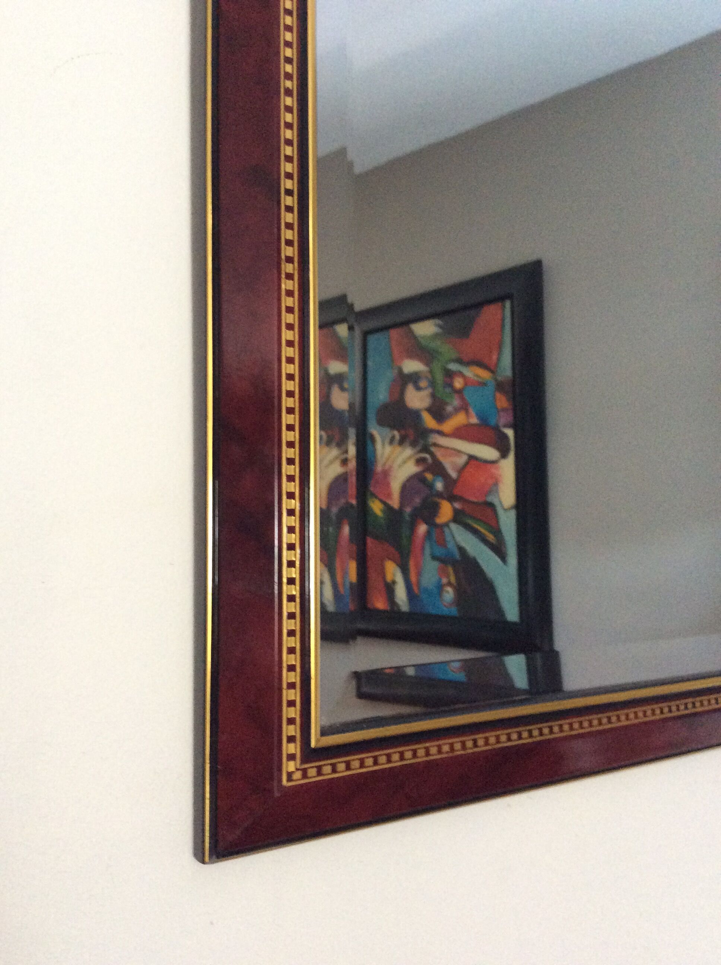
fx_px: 891
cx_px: 360
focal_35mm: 32
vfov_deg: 56.9
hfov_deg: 44.1
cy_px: 482
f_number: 2.4
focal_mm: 3.3
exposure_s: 1/20
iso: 320
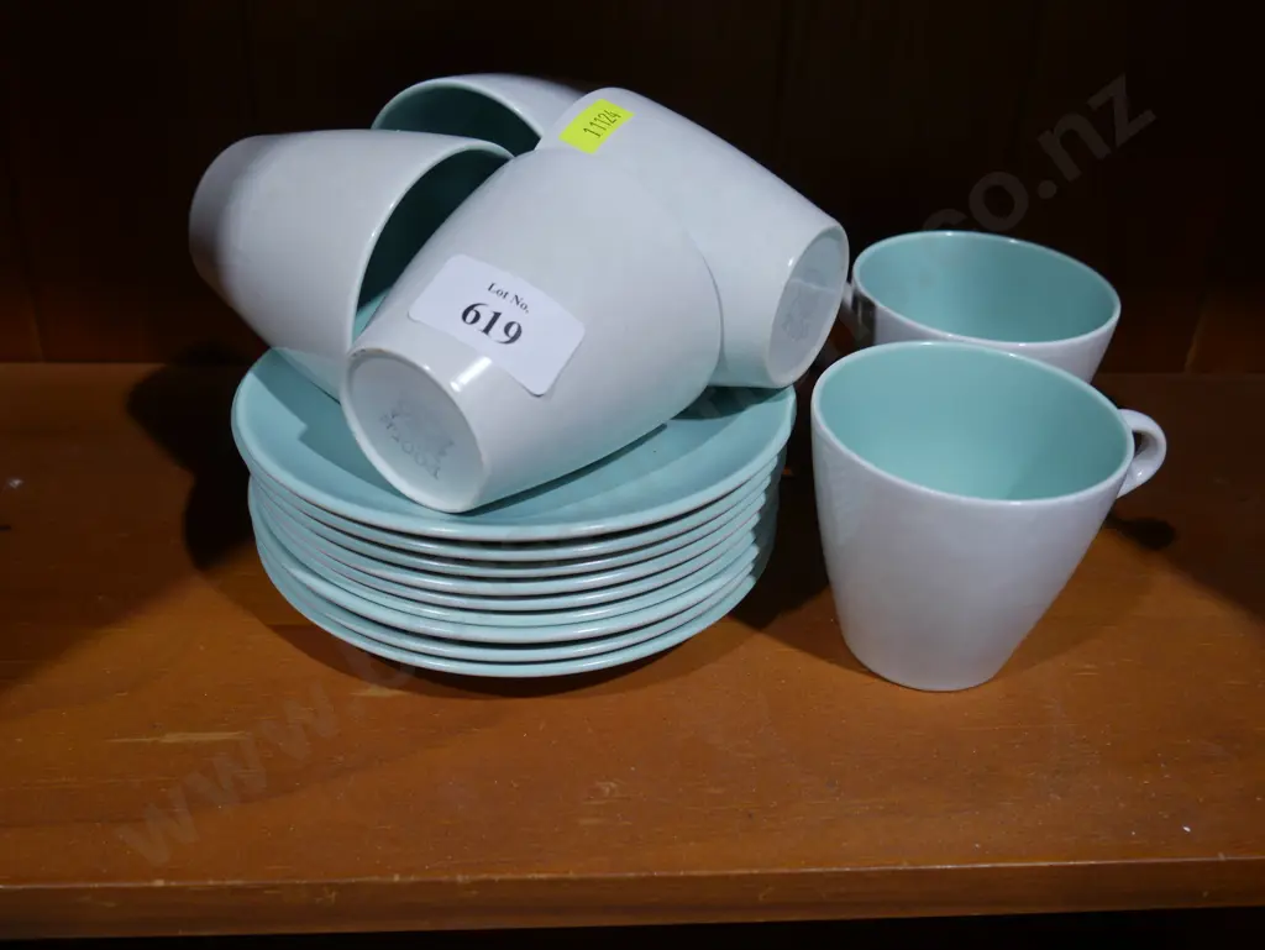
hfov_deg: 49.0
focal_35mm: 38
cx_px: 632
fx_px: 1389
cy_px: 475
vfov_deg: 37.8
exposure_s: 1/60
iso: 250
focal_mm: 19
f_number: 4.1
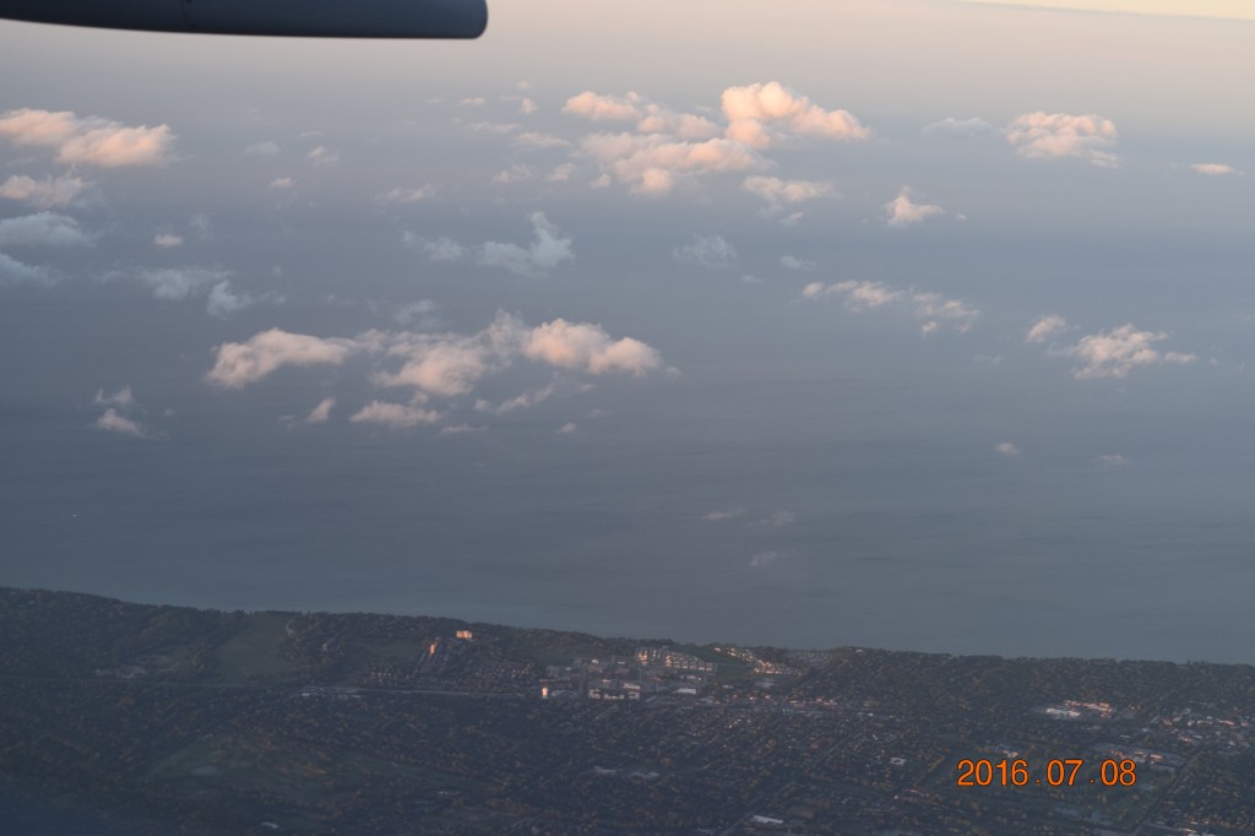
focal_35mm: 72
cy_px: 418
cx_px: 628
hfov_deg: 28.1
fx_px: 2509
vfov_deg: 18.9
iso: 400
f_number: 9
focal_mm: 48
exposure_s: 1/80
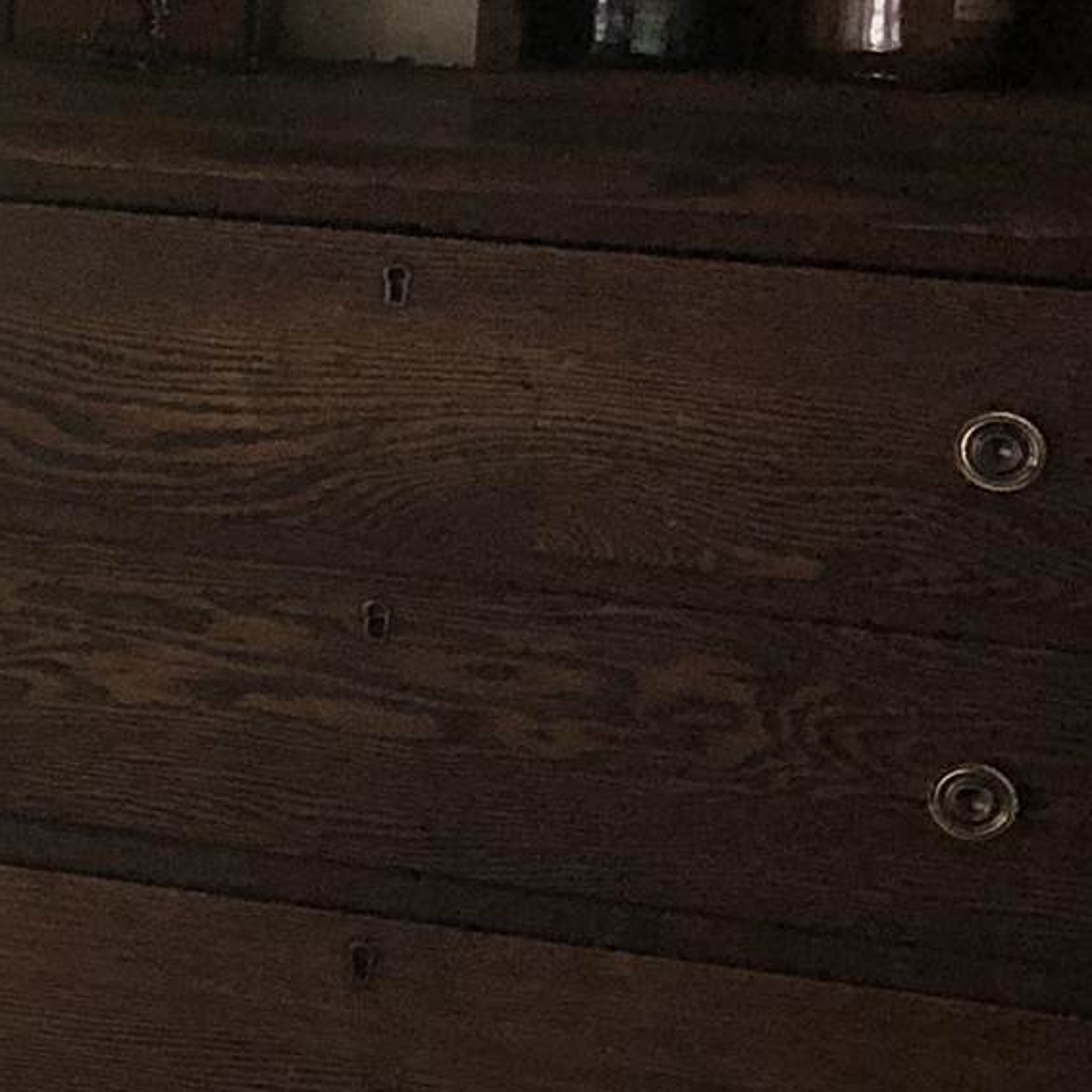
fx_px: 4783
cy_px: -39
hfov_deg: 10.6
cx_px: -1789
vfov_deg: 12.8
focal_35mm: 134
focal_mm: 3.99
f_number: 1.8
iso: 25
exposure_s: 1/30
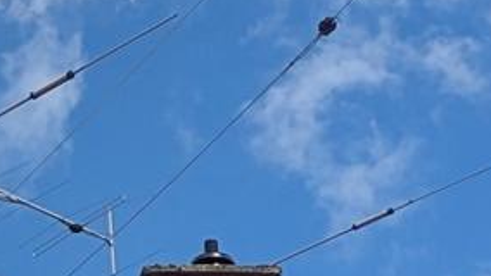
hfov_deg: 16.9
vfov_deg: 10.3
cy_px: 352
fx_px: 1498
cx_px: -244
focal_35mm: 115
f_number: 1.89
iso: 53
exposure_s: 1/3559
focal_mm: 5.43
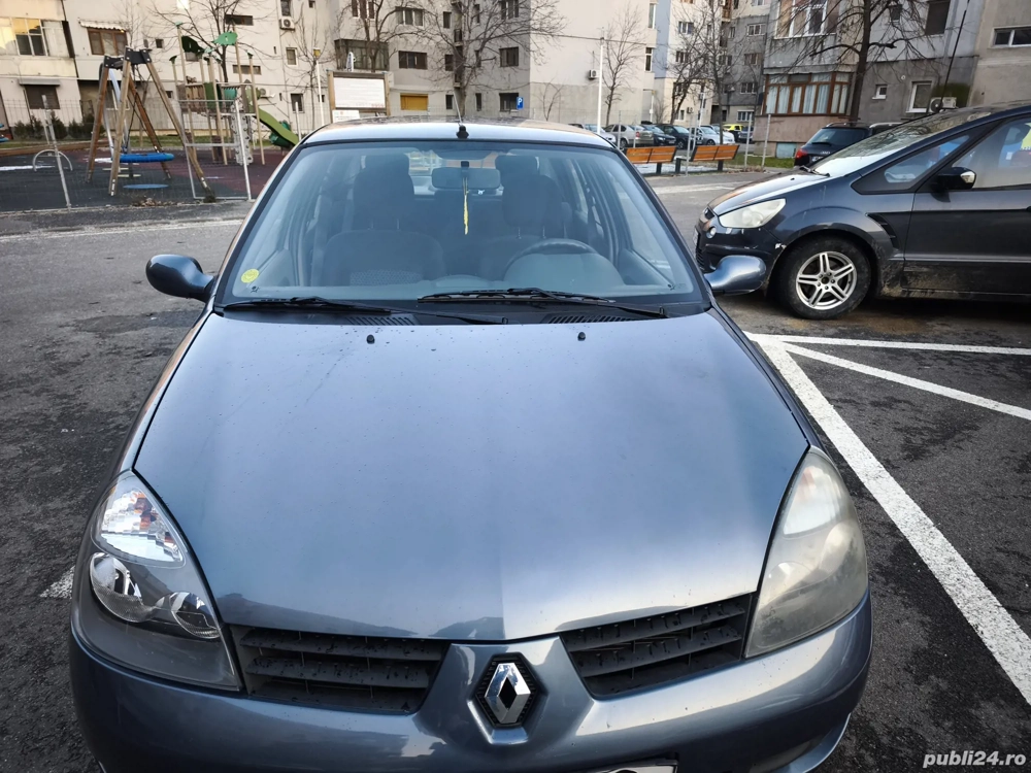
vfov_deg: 58.9
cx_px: 516
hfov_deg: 73.9
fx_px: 685
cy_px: 386
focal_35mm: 23
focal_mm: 6.57
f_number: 1.6
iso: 200
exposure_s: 1/100
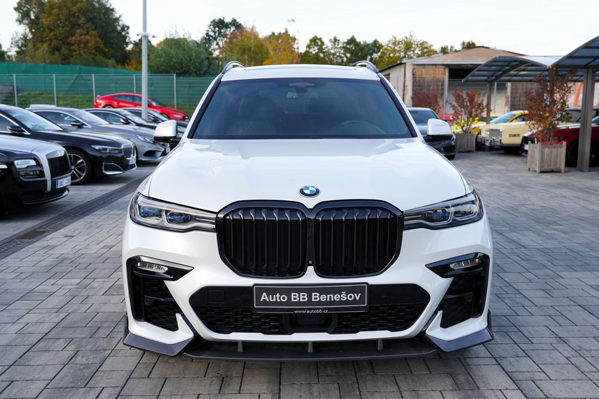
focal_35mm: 36
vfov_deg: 36.9
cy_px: 205
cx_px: 305
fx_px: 599
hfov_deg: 53.1
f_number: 4.5
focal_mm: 34
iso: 100
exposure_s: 1/80
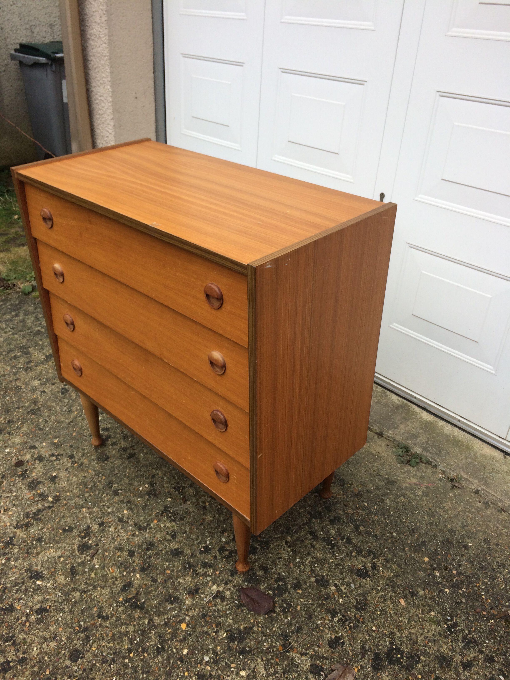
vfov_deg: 61.7
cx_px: 255
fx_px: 570
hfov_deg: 48.2
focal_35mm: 29
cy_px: 340
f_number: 2.2
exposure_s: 1/255
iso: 32
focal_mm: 4.15
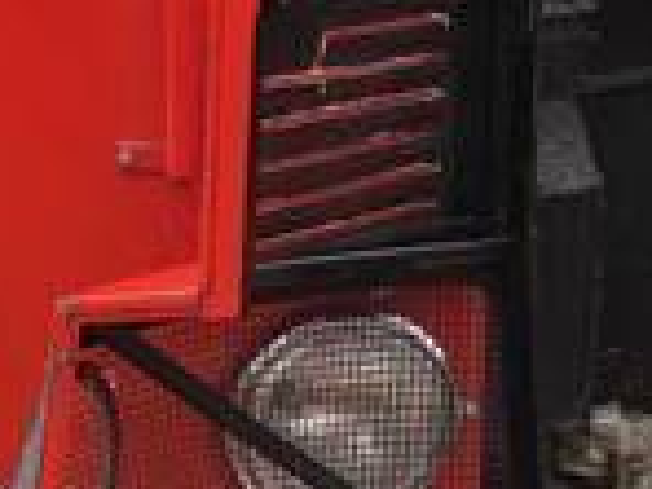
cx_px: -40
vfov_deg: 10.3
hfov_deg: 13.6
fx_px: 2693
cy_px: 4
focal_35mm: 143
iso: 25
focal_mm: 4.15
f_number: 2.2
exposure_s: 1/553
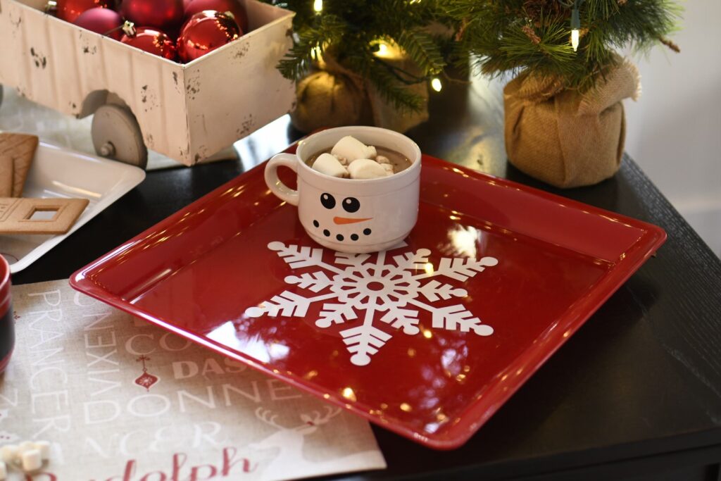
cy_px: 240
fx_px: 1342
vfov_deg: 20.3
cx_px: 360
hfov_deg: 30.1
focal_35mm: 67
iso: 720
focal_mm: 45
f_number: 2.2
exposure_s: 1/80
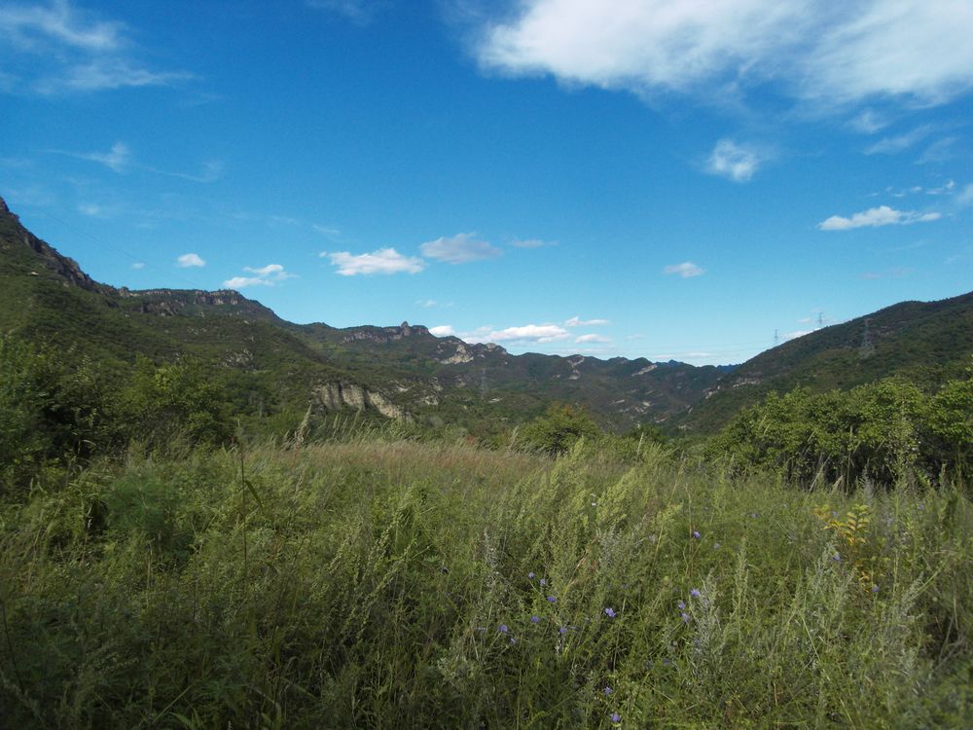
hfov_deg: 71.6
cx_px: 486
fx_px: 675
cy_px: 365
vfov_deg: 56.8
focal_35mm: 24
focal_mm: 4.3
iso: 80
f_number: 7.3
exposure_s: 1/250
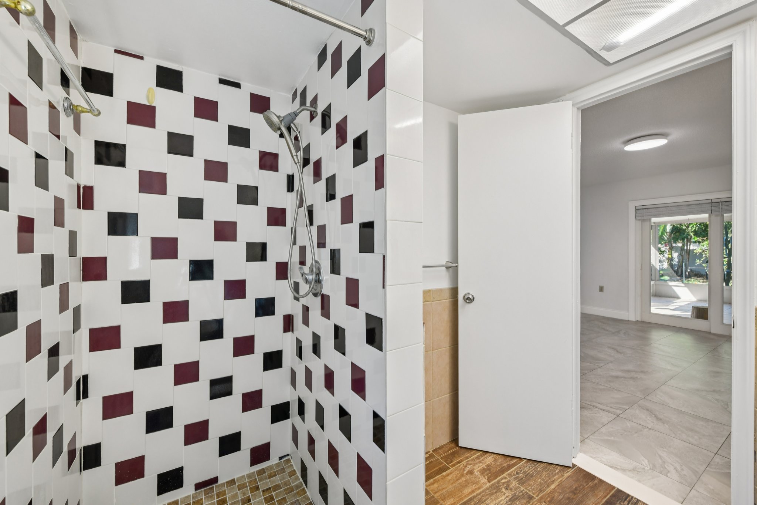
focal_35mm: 14
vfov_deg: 81.2
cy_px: 252
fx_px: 294
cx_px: 378
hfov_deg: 104.3
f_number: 8
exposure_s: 1/60
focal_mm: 14
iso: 400
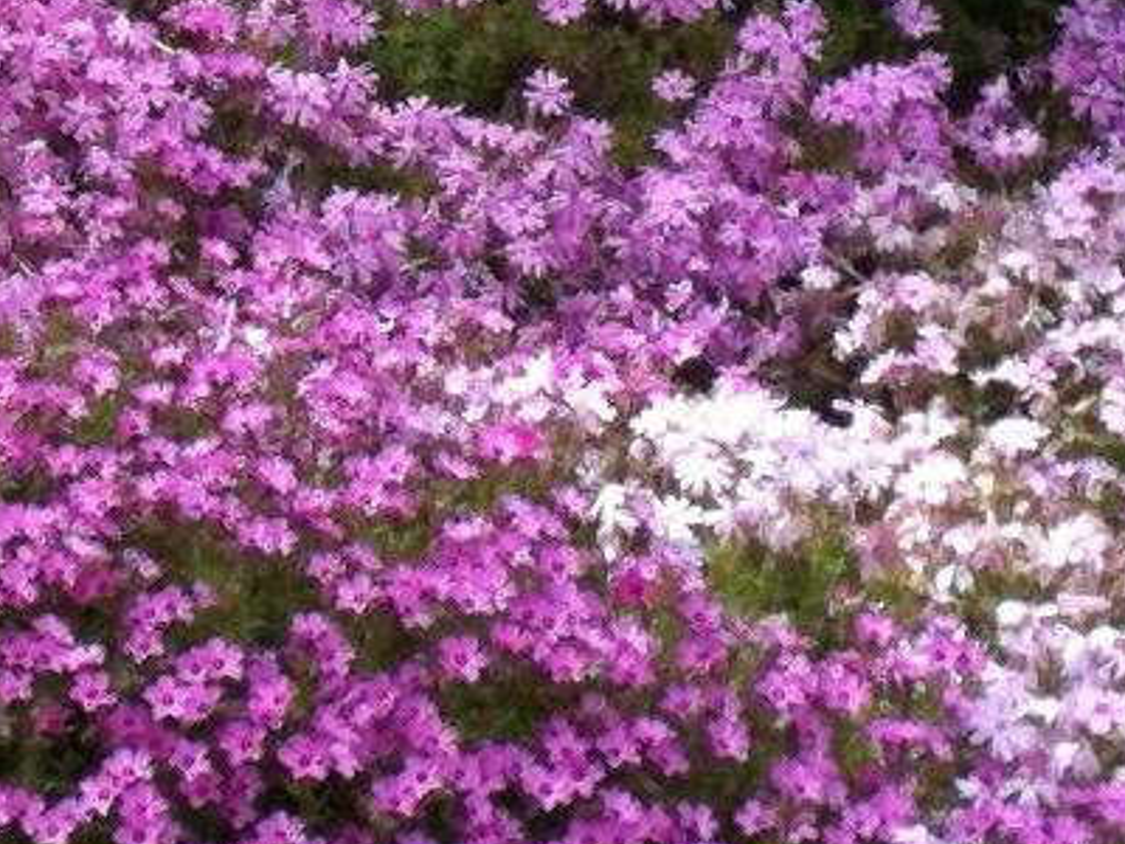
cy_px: -14
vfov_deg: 8.2
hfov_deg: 10.9
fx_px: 5817
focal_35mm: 179
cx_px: -211
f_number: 2.8
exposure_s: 1/451
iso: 64
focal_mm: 3.85
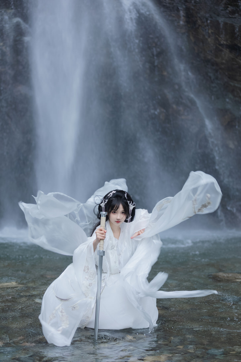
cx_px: 120
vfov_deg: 28.8
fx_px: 703
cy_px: 181
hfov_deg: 19.5
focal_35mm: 70
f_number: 2.8
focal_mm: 70
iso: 100
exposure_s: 1/200
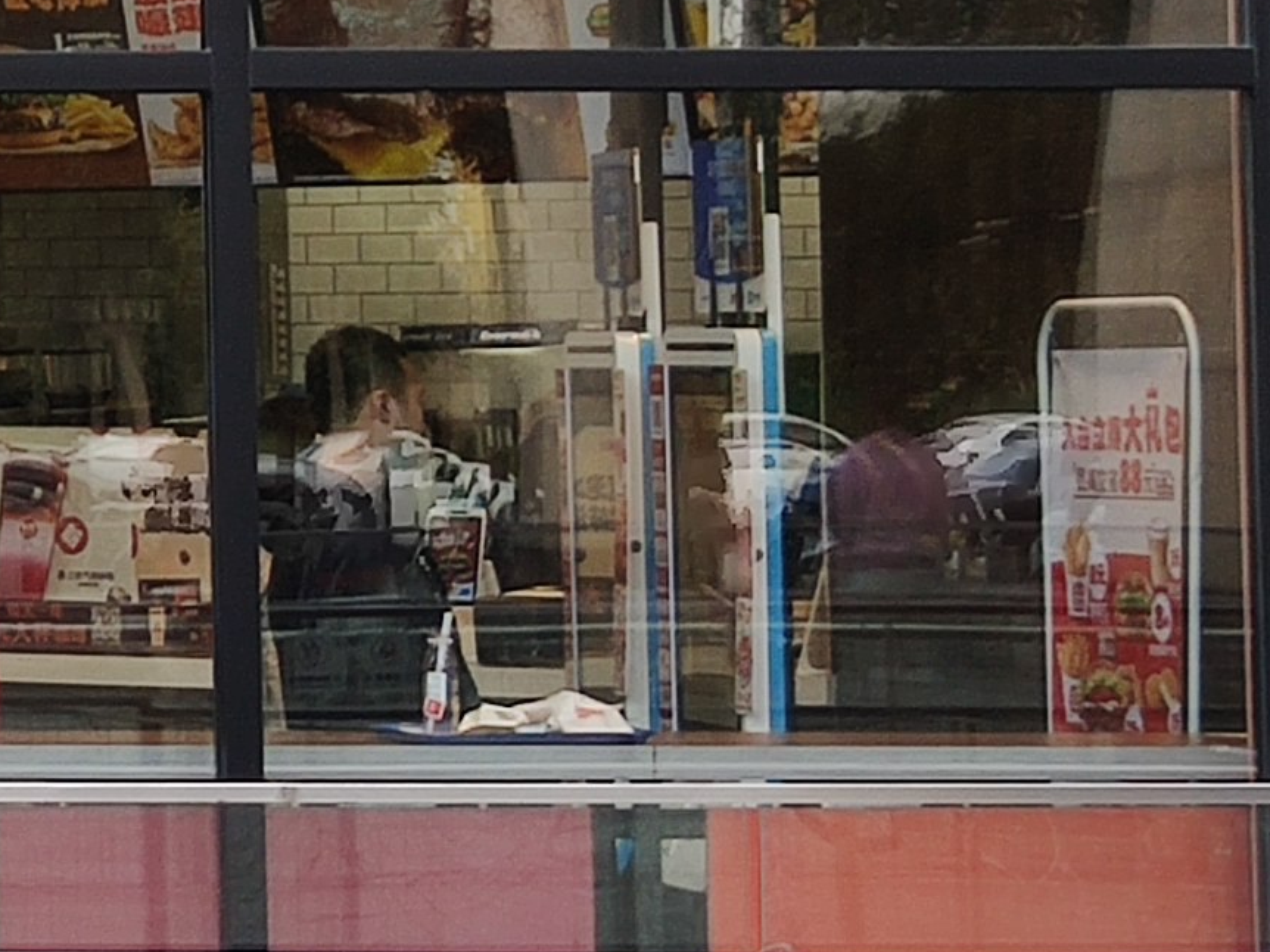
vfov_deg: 7.6
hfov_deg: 9.4
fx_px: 7152
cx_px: -1383
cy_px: -77
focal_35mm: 195
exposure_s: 1/100
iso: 112
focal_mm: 4.75
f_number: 1.75
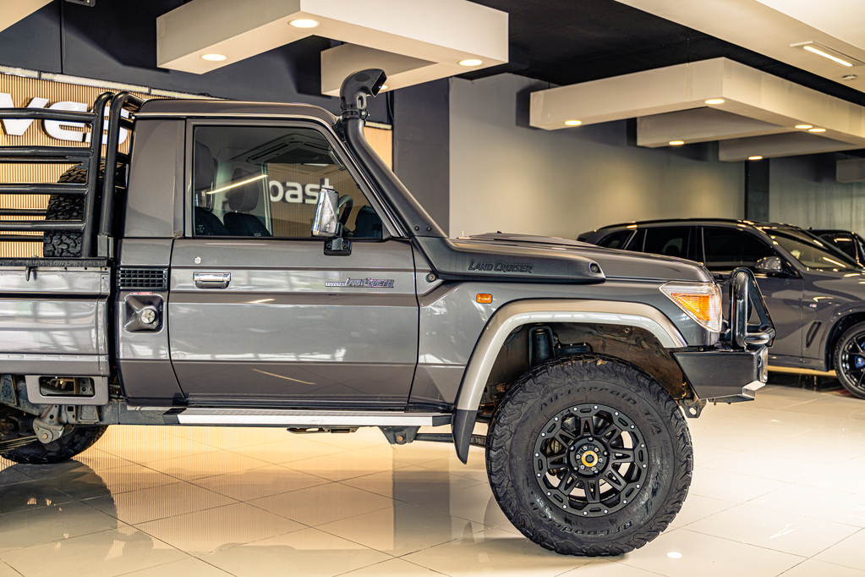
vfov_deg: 36.9
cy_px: 288
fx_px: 865
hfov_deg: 53.1
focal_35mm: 36
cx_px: 432
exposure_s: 1/200
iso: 250
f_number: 2.8
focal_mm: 36
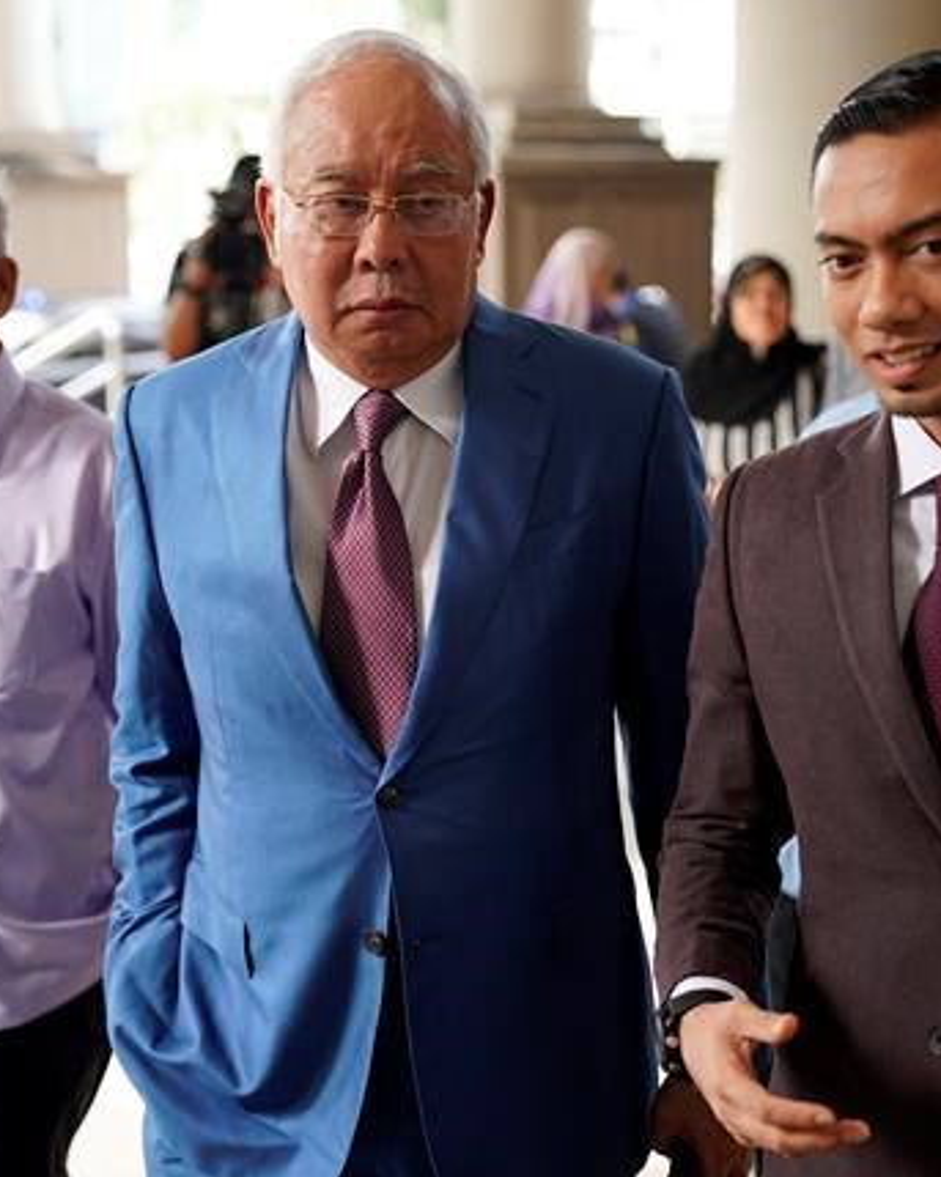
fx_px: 2577
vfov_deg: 25.7
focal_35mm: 74
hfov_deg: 20.7
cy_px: 588
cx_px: 433
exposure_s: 1/250
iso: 400
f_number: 2.8
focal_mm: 52
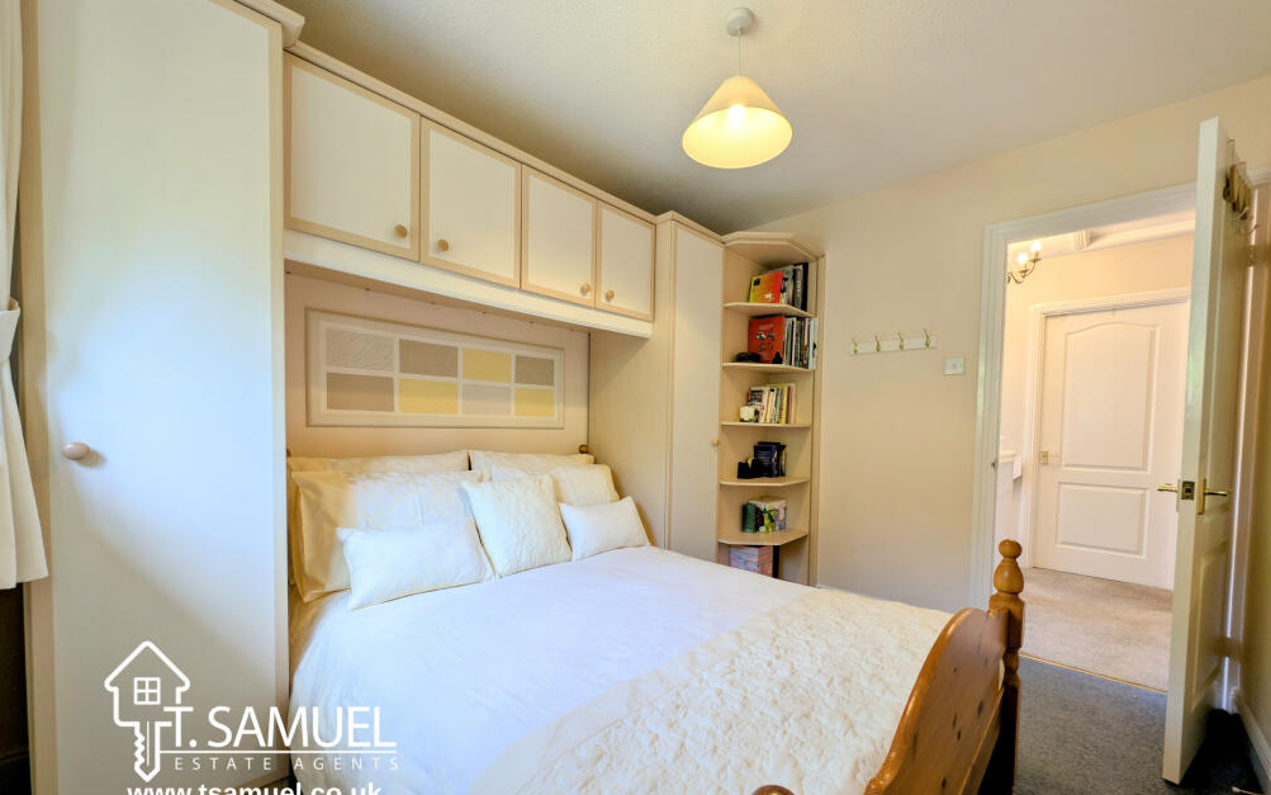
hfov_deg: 109.4
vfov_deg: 82.5
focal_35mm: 13
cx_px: 637
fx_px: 450
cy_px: 444
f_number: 1.95
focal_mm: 2.23
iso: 36
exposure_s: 1/39.2
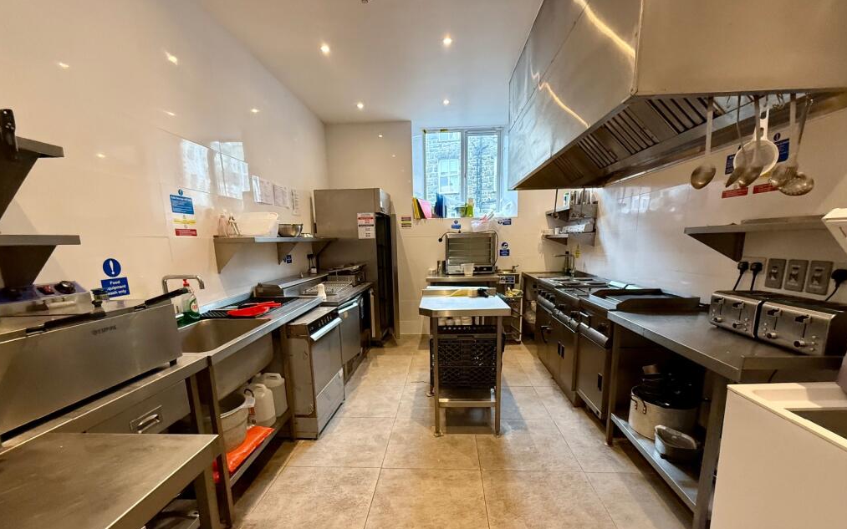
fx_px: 346
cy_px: 306
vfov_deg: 74.3
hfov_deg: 101.5
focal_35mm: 15
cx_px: 424
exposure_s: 1/100
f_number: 2.2
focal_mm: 2.22
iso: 400
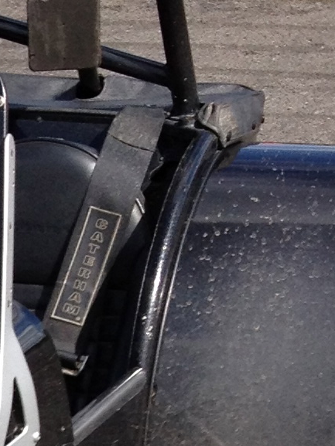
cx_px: -424
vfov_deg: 9.4
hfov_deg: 7.1
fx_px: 2554
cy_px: 878
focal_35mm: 198
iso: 64
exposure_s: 1/1022
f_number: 2.4
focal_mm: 4.28
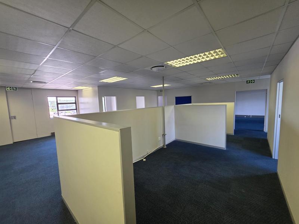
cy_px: 112
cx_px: 150
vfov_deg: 89.9
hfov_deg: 106.2
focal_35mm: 13
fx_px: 112
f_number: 1.9
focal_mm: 2.2
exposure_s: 1/100
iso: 160
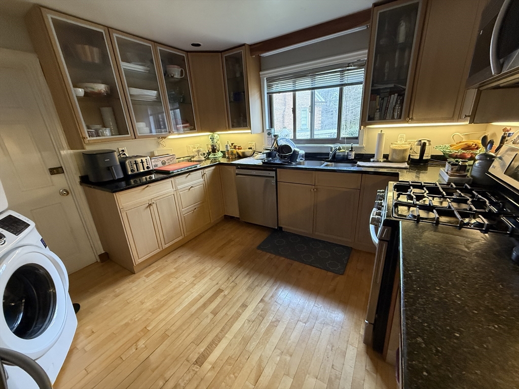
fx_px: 210
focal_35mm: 14
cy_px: 194
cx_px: 260
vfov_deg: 85.7
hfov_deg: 102.1
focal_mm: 2.22
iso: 500
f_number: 2.2
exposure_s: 1/120
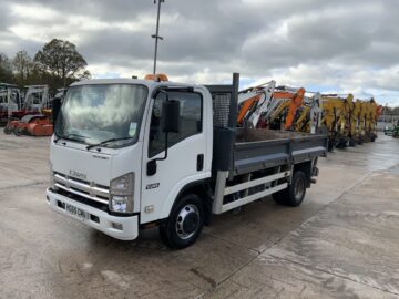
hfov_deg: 61.7
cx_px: 200
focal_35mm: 29
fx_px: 334
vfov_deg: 48.2
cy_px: 150
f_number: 1.8
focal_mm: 3
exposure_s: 1/1055
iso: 16
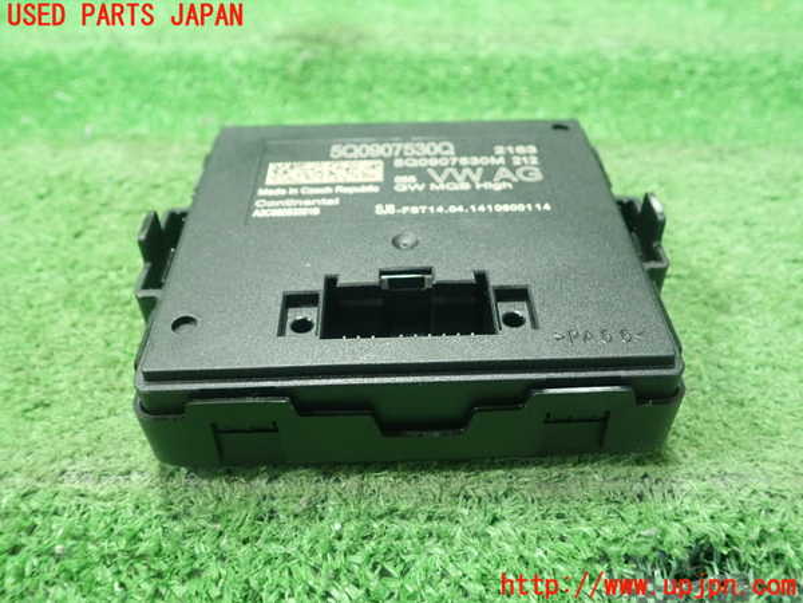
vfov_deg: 46.8
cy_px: 302
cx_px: 402
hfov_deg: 60.0
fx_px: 696
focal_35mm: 30
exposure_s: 1/125
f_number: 2.3
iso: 800
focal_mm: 5.5
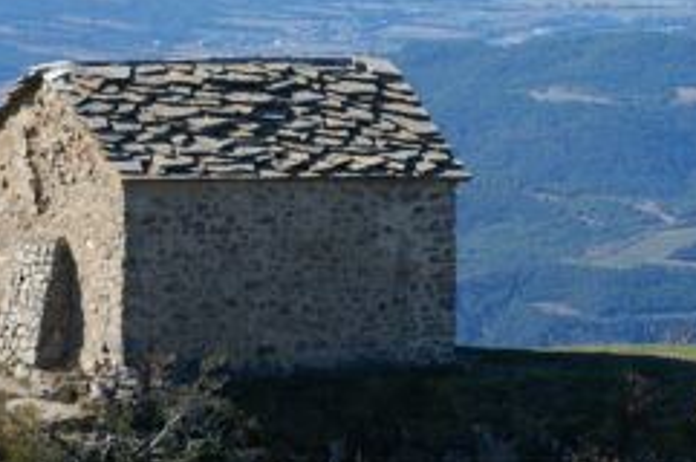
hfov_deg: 5.7
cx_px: 618
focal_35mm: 359
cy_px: 124
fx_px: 6931
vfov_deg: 3.8
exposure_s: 1/320
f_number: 8
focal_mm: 90
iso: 100
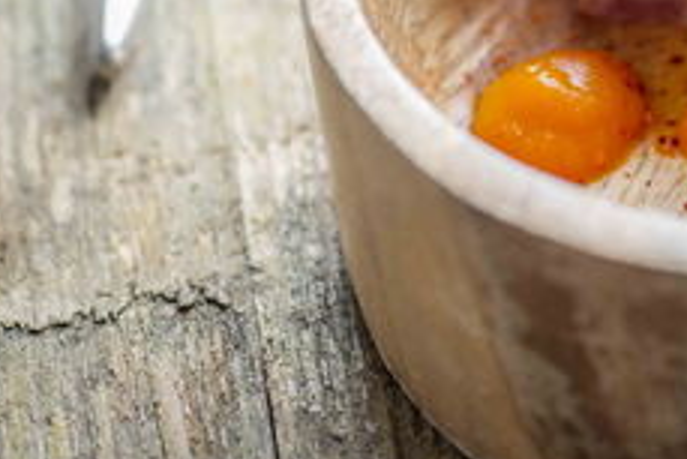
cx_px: 753
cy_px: -69
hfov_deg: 11.7
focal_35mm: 173
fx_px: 3303
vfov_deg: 7.9
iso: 200
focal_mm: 60
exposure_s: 1/160
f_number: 4.5
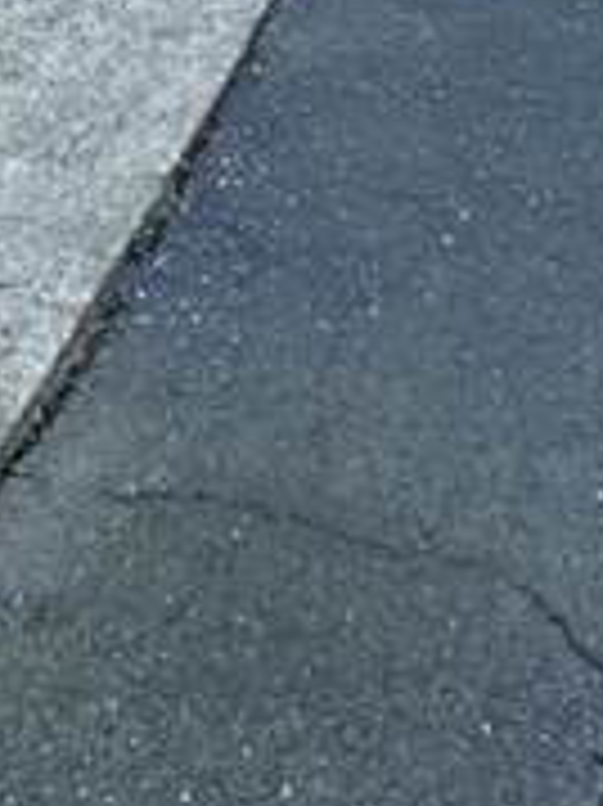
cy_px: -1288
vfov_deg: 13.0
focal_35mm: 100
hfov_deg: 14.6
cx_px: 22
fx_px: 2325
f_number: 2.2
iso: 80
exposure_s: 1/99
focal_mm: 2.22
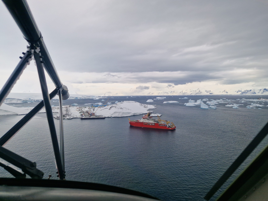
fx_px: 178
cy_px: 100
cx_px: 134
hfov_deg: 73.9
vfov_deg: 58.9
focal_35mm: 23
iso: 50
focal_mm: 5.4
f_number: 1.8
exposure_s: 1/774
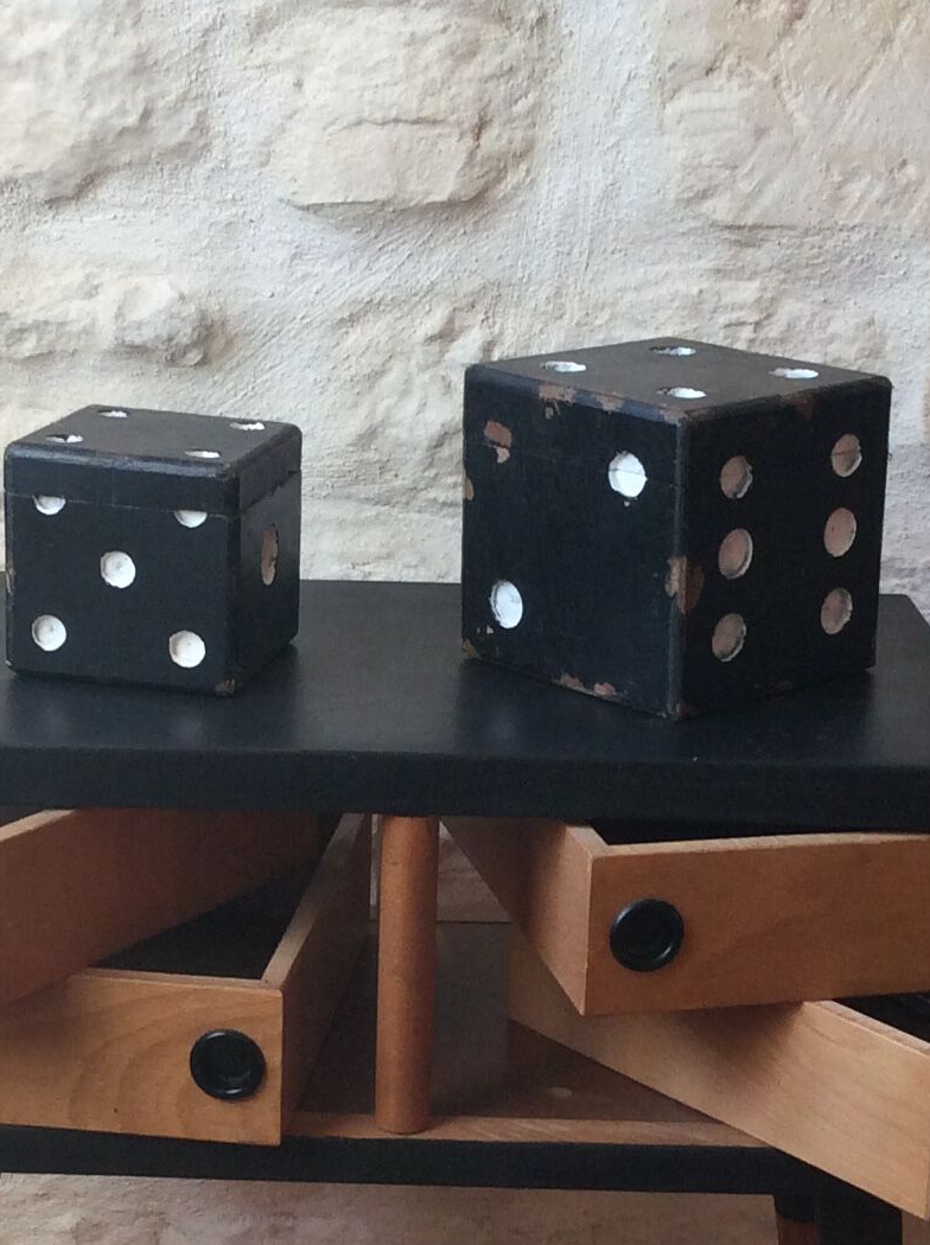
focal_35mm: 79
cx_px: 433
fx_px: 2838
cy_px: 798
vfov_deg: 24.7
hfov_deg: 18.6
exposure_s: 1/100
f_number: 2.4
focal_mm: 3.3
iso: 50
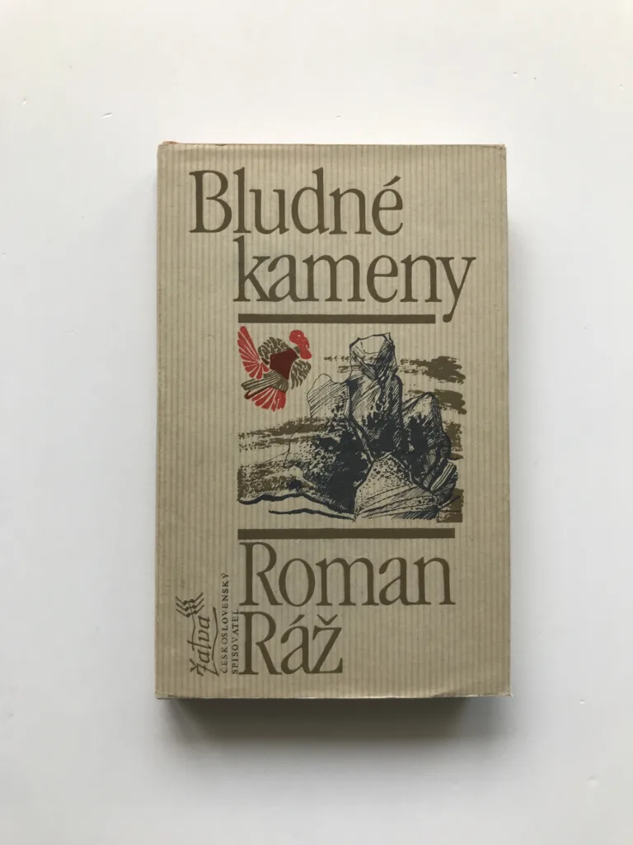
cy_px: 422
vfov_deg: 63.4
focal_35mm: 28
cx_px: 316
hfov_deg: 49.7
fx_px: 683
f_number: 1.8
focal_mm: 3.99
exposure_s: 1/100
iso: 32
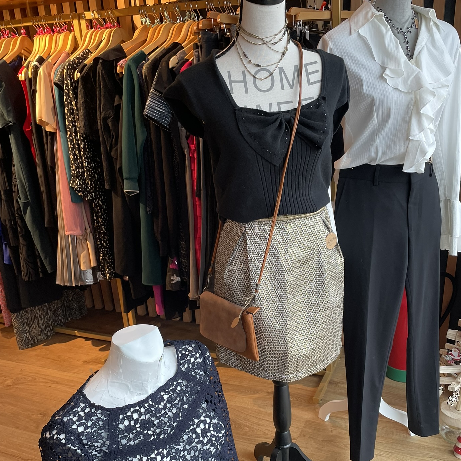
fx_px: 512
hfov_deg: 48.4
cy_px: 312
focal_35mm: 34
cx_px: 253
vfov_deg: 47.6
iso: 125
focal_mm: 4.2
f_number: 1.6
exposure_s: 1/100
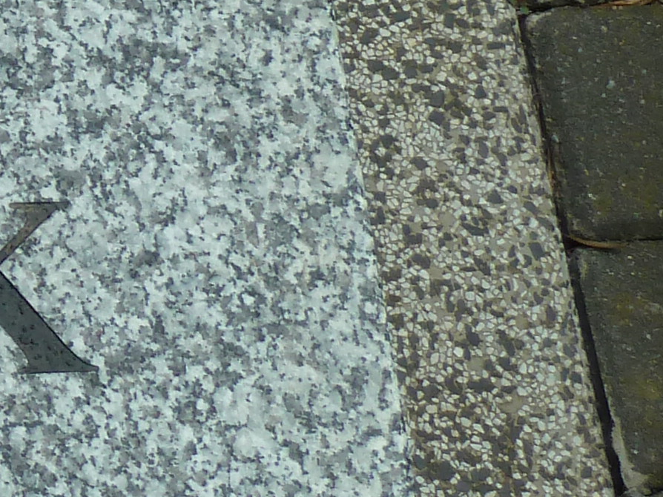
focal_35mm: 188
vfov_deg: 7.7
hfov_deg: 9.6
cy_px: -325
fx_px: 3600
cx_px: -783
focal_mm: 6.9
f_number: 3.7
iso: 80
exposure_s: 1/100
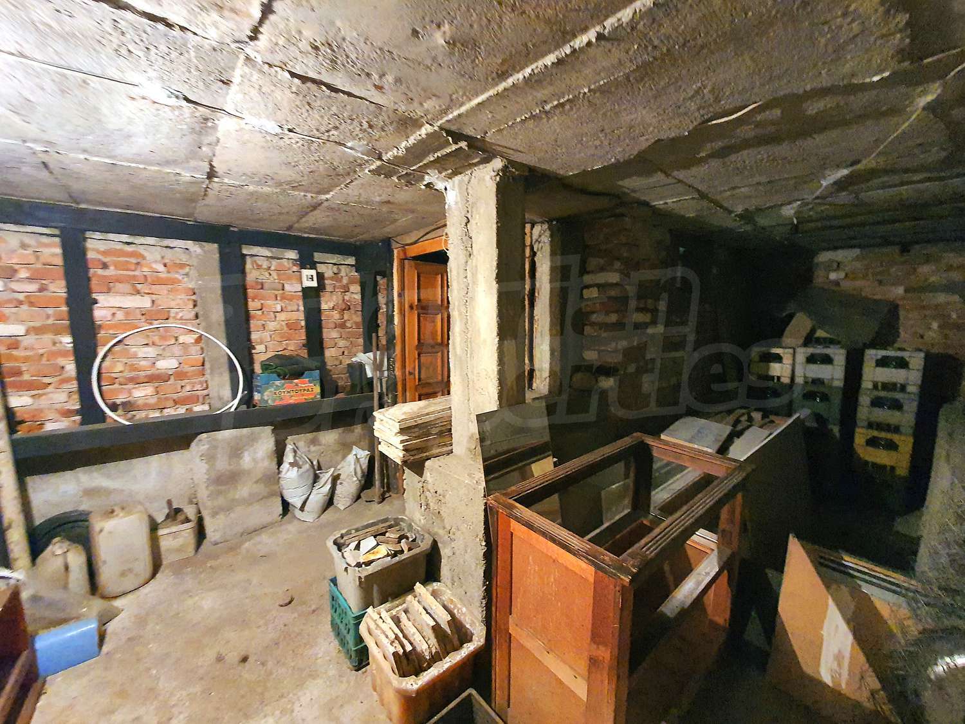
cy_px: 362
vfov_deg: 89.9
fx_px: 362
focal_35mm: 13
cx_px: 482
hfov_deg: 106.2
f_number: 2.2
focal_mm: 1.8
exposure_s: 1/17
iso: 640
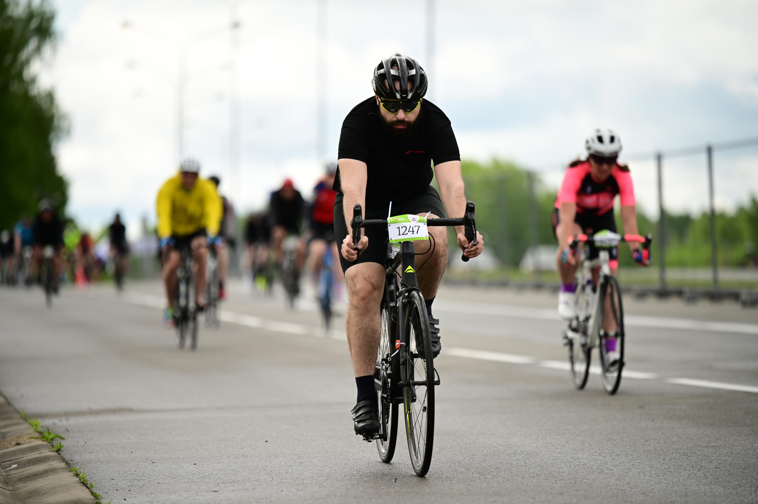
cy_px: 252
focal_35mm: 200
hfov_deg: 10.3
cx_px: 379
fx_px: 4209
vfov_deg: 6.9
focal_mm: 200
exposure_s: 1/1600
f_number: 2.8
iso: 200
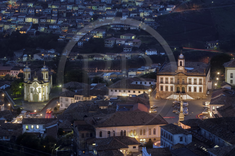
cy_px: 78
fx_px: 880
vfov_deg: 10.1
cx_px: 118
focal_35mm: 135
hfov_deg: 15.2
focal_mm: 90
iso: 100
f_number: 8
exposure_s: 9
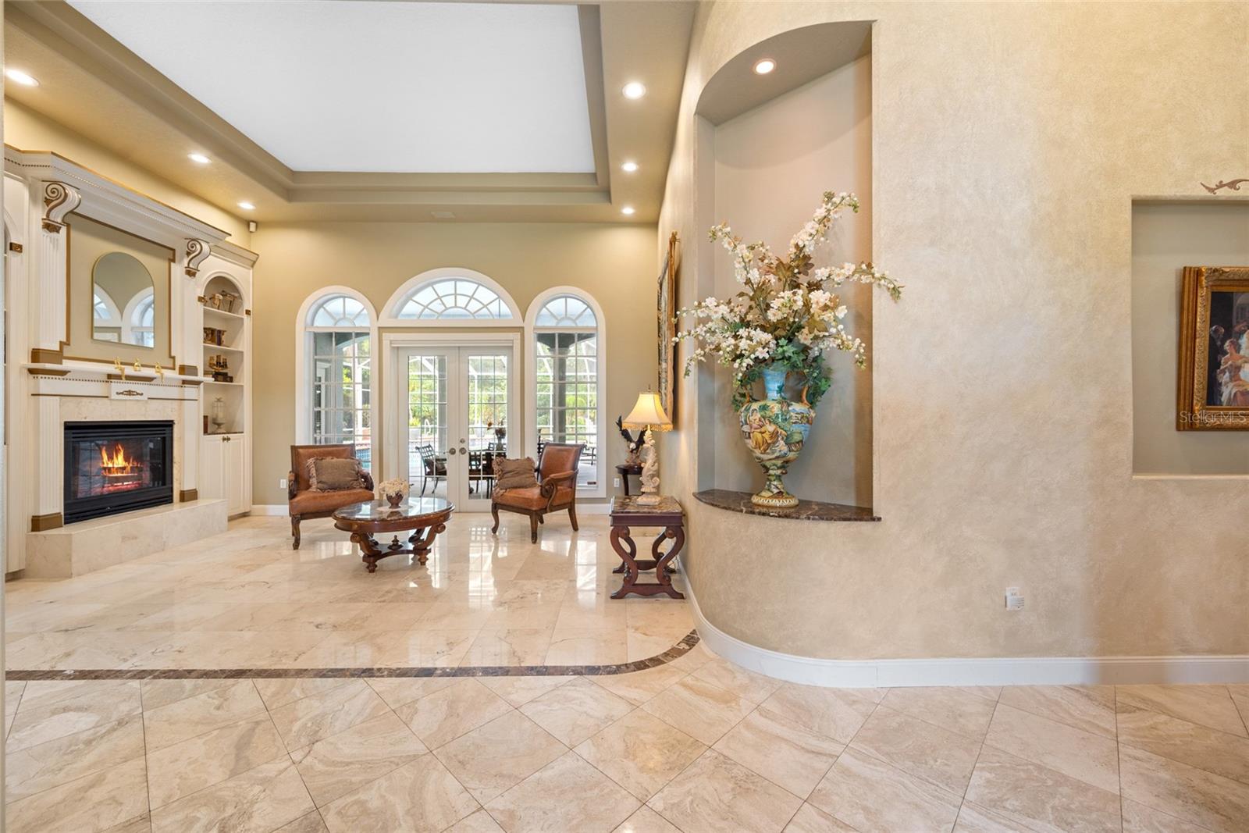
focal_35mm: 14
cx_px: 624
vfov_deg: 81.2
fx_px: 486
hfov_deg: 104.2
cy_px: 416
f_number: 6.3
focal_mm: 14
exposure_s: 1/5
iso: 250
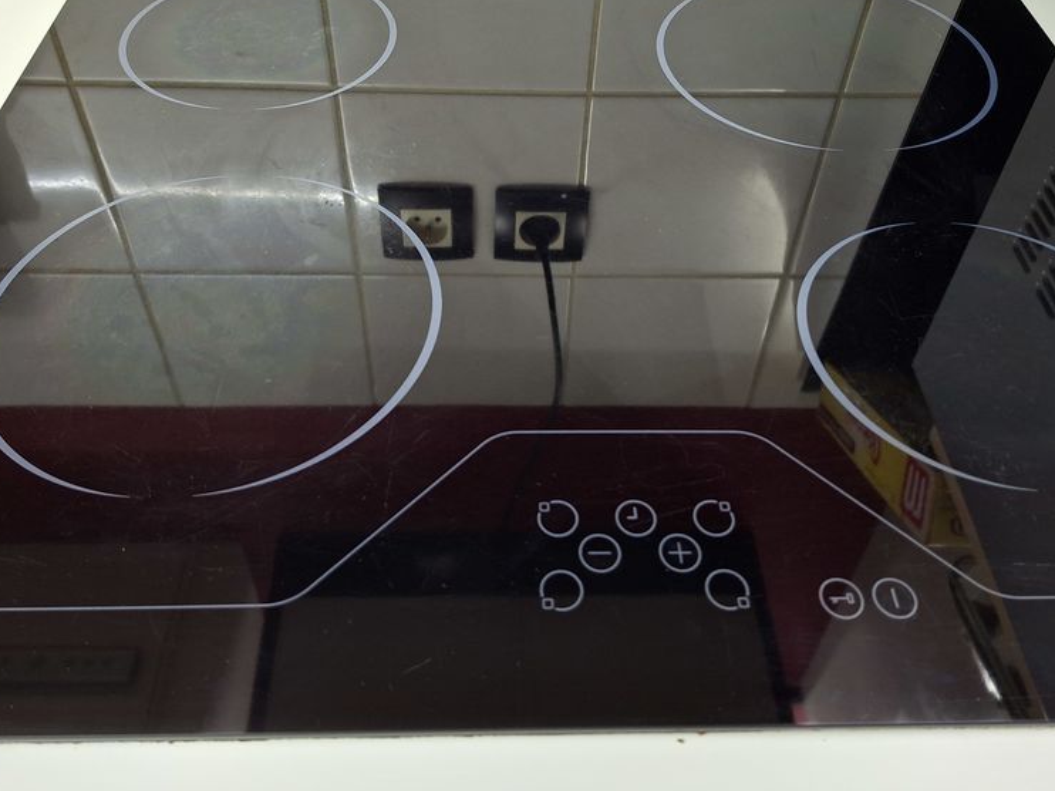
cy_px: 269
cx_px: 530
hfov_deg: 58.4
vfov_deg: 44.8
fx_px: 944
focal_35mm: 31
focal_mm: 5.54
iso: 400
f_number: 1.8
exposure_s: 1/33
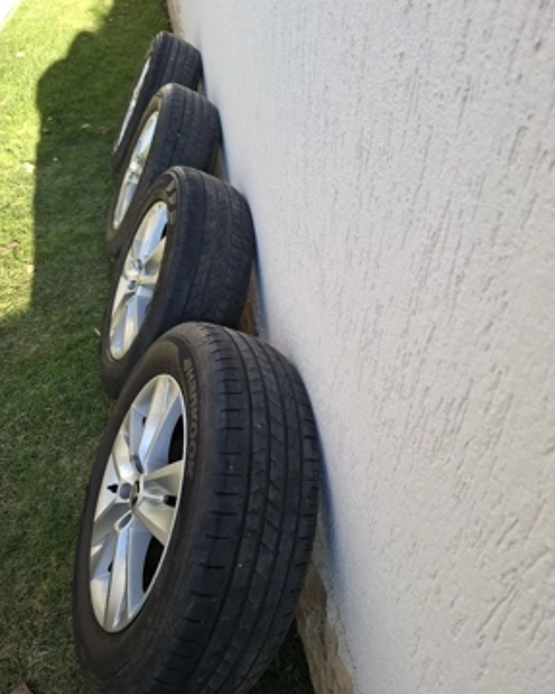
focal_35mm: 25
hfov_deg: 56.8
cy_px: 346
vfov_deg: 68.1
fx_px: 514
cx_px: 273
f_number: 1.8
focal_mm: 5.54
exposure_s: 1/167
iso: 50
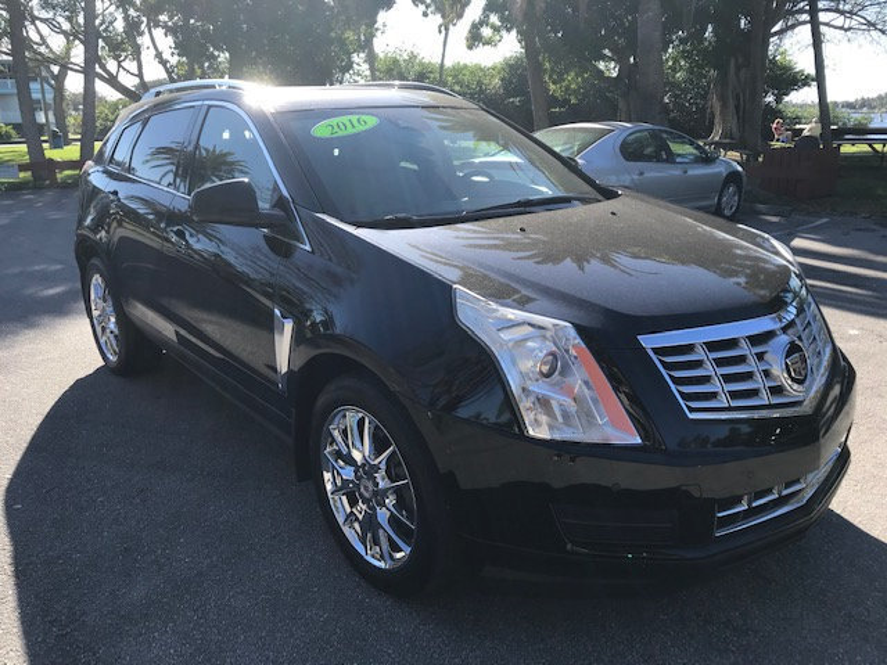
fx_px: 717
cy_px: 332
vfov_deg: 49.7
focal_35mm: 28
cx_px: 444
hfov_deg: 63.4
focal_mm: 3.99
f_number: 1.8
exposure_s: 1/785
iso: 20
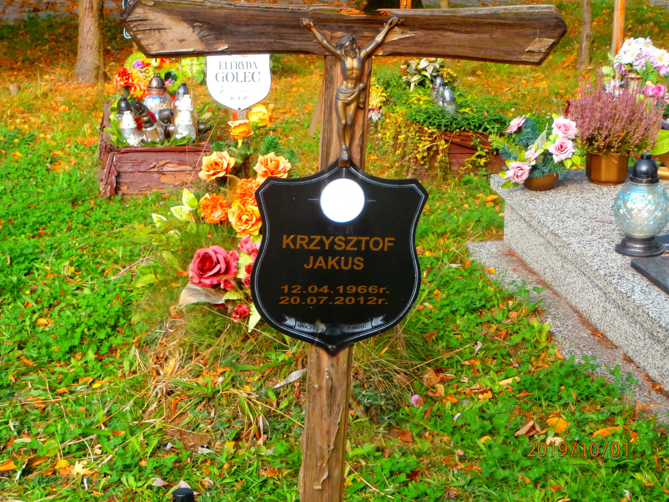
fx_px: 1314
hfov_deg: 28.6
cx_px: 334
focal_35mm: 68
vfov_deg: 21.6
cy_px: 251
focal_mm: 12.1
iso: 100
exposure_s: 1/100
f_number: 4.7
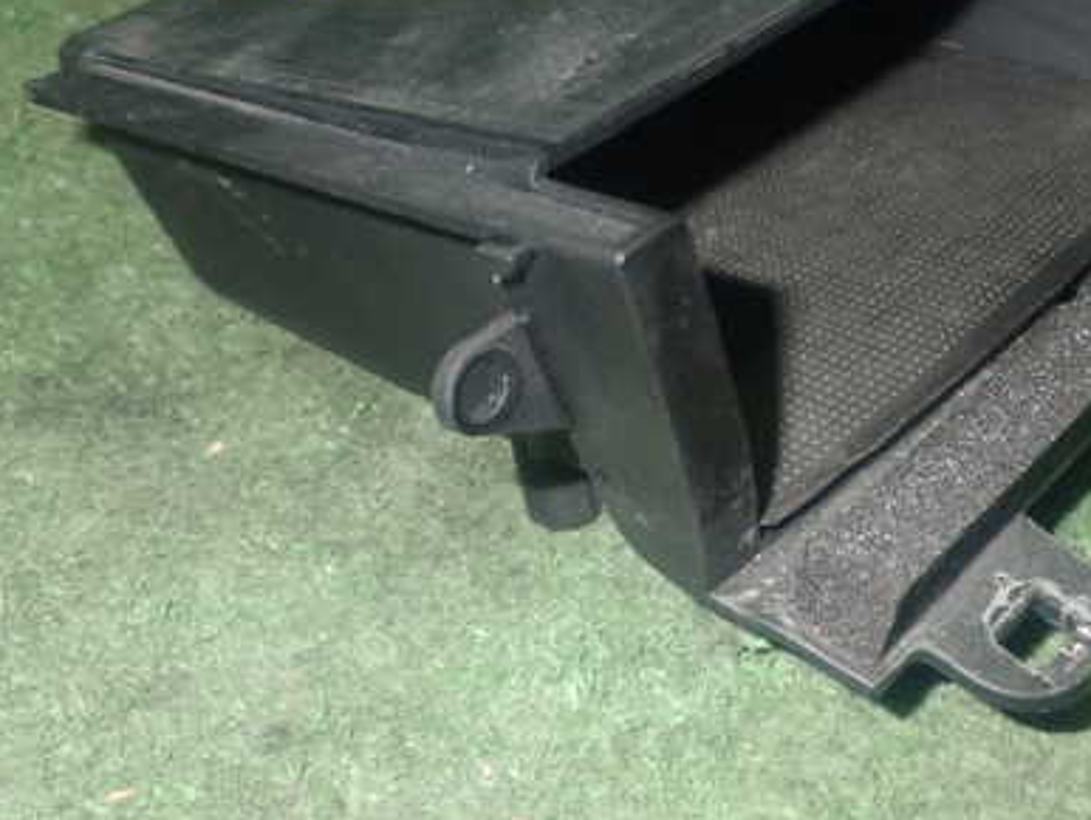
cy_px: 263
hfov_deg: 32.4
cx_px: 726
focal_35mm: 59
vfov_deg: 24.7
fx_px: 1861
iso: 800
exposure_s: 1/40
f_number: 8
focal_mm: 6.83
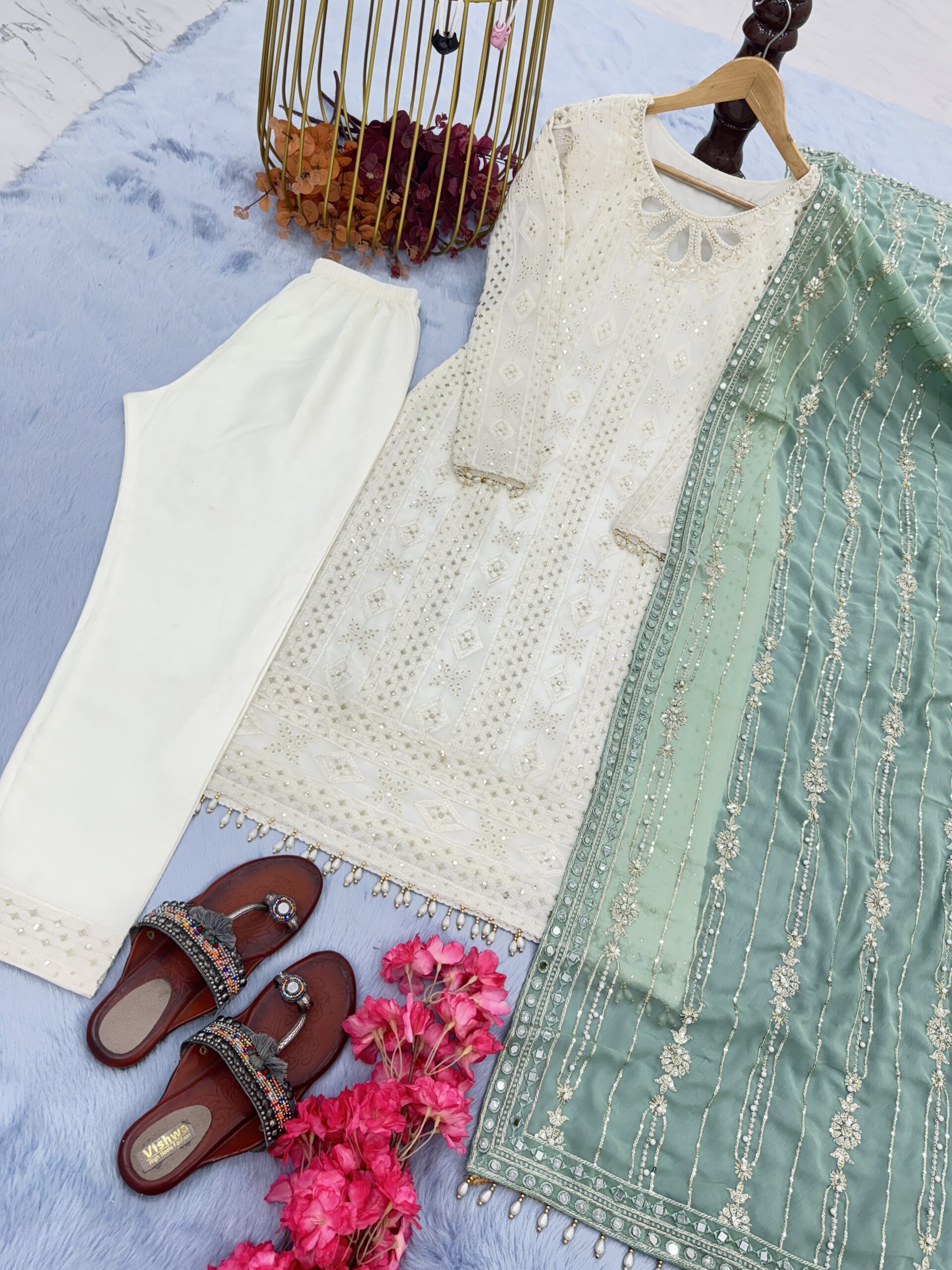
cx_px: 476
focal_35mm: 24
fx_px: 880
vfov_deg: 71.6
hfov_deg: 56.8
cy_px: 635
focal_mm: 6.76
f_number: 1.78
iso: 64
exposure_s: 1/100
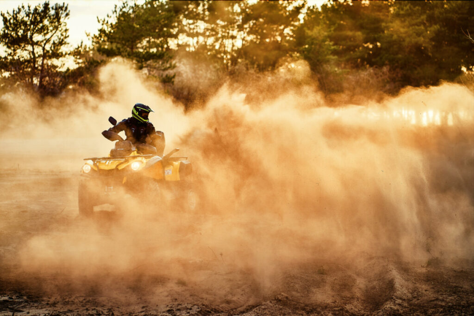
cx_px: 237
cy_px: 158
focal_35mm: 85
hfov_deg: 23.9
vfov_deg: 16.1
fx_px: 1119
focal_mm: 85
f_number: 3.2
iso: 200
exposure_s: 1/500
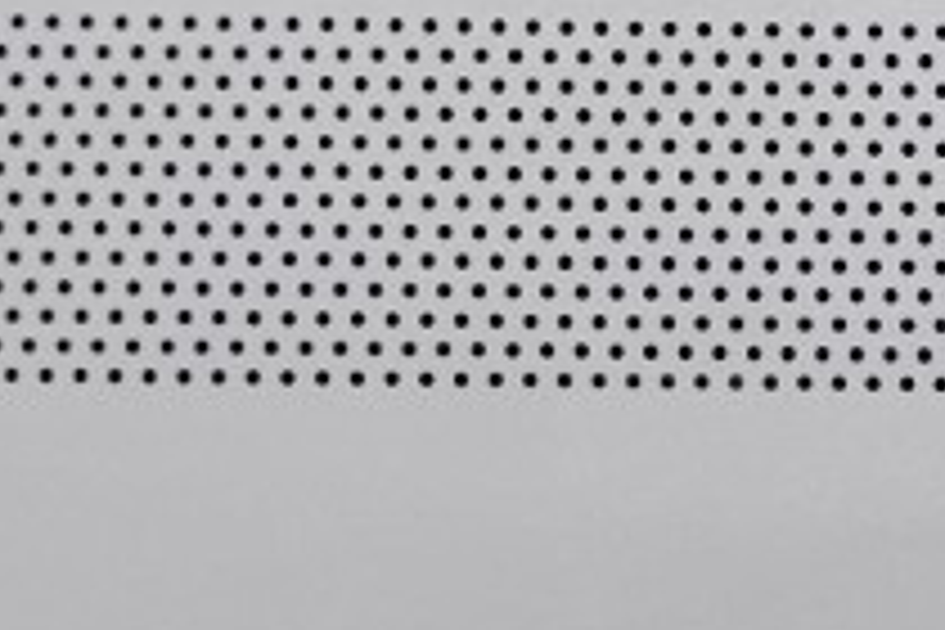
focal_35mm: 185
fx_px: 4856
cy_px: 788
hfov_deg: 10.8
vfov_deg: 7.4
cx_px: 1242
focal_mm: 4.36
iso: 50
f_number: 1.8
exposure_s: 1/94
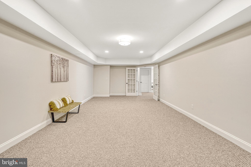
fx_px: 112
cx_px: 126
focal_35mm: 16
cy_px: 84
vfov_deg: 73.7
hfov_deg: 96.7
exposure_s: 1/8
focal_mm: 16
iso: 1250
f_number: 8
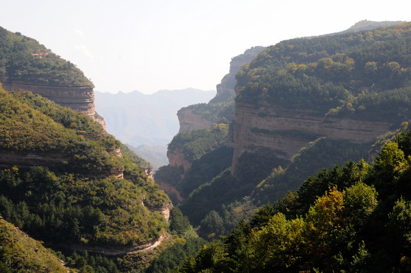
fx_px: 821
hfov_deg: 28.1
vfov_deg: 18.9
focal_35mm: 72
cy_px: 136
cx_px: 206
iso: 400
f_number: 14
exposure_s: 1/125
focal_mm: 48
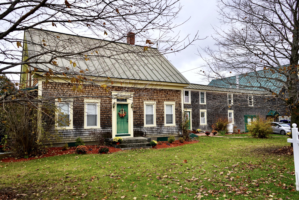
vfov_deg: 46.4
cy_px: 100
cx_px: 150
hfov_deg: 65.5
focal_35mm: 28
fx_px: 233
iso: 100
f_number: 5
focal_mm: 28
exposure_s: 1/80
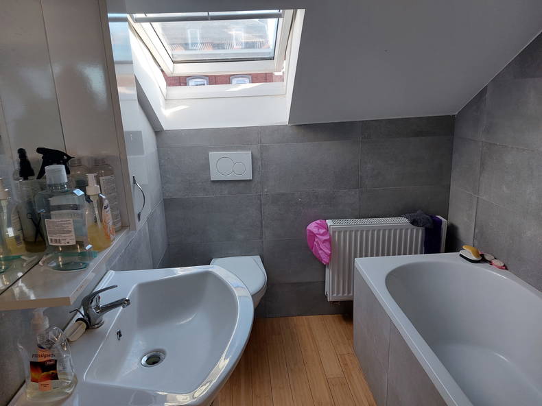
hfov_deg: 71.6
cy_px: 203
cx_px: 271
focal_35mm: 24
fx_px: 376
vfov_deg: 56.8
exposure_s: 1/50
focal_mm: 5.23
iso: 50
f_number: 1.8
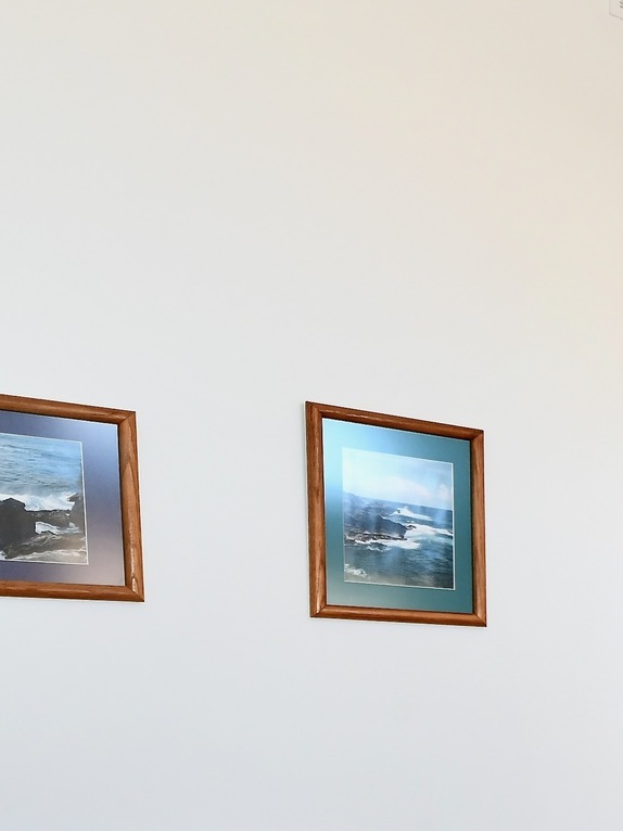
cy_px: 792
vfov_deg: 33.2
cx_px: 1121
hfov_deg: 19.8
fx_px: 1297
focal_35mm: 54
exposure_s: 1/60
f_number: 6.3
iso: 640
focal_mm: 14
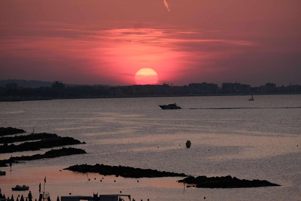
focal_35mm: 300
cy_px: 100
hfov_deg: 6.9
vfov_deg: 4.6
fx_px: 2508
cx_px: 150
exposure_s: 1/1400
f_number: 5.6
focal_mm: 200
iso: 800
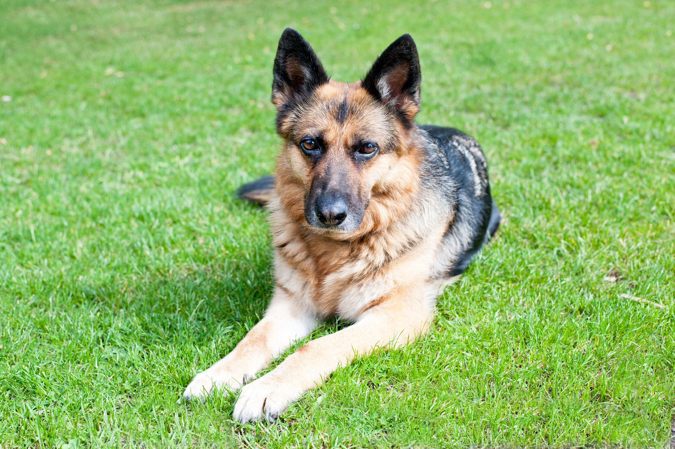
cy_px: 224
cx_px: 338
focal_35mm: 50
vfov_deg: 27.0
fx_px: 937
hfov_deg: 39.6
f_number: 4.8
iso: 200
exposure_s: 1/500
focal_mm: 50
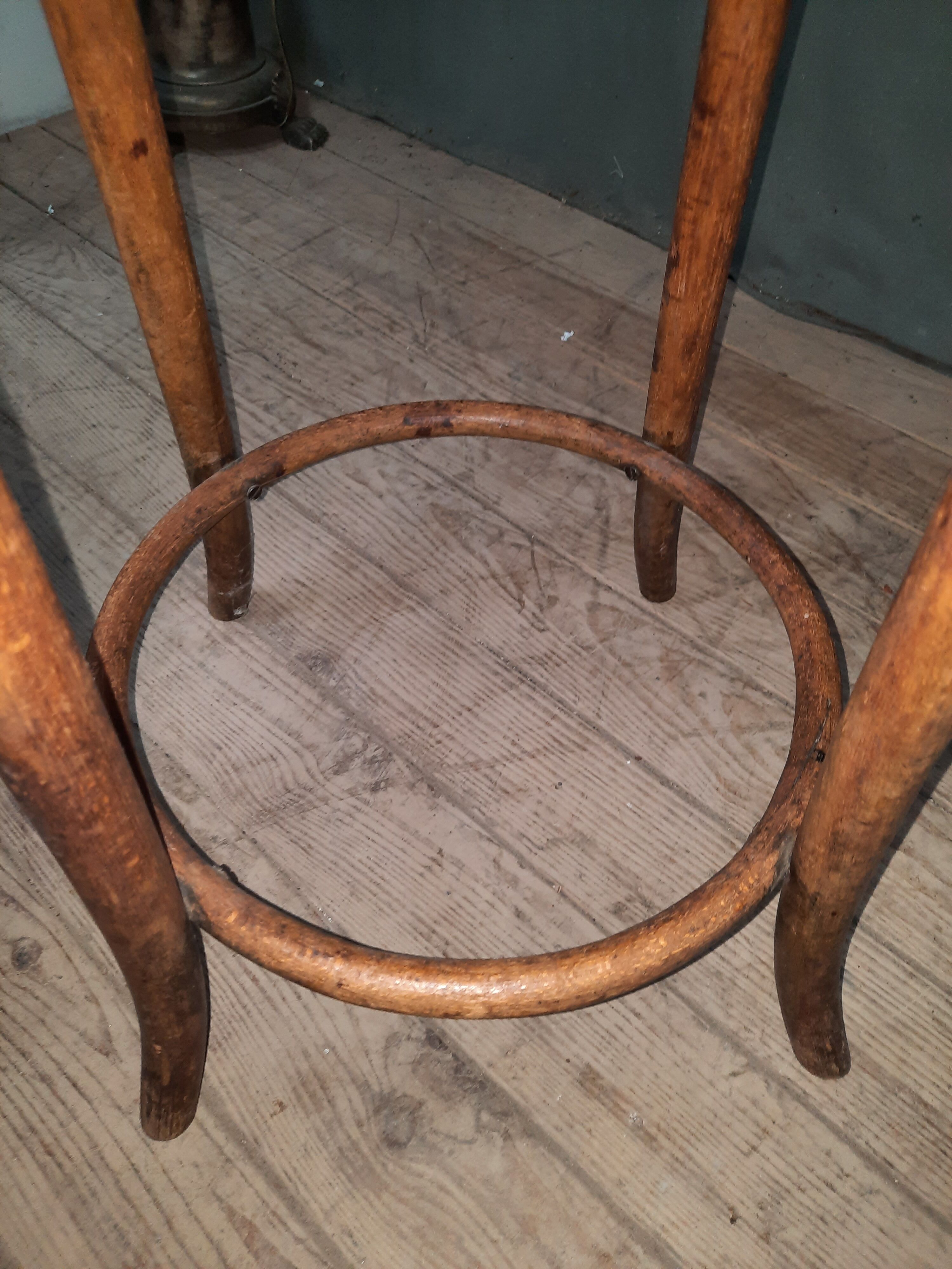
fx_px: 917
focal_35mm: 25
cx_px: 476
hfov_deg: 54.9
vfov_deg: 69.4
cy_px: 634
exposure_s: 1/50
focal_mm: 4.6
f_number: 2
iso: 200
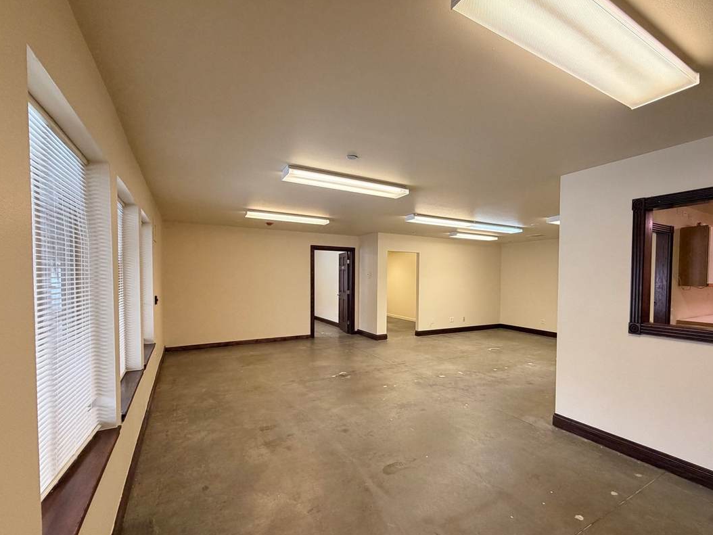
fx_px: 350
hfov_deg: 90.2
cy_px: 289
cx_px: 416
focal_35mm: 17
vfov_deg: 74.6
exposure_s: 1/60
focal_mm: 2.22
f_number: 2.2
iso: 160
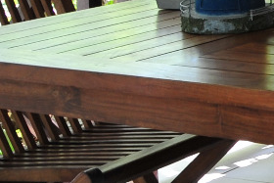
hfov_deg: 11.4
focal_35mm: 139
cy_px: -144
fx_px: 1058
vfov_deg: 9.4
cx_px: 717
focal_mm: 16
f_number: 7.1
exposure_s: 1/25
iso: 200
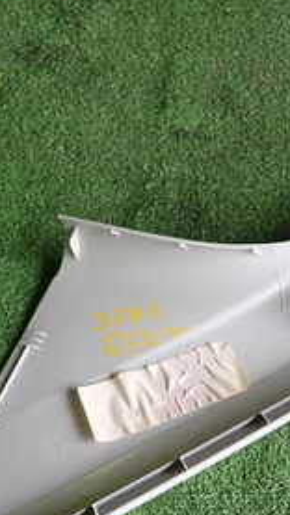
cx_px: 314
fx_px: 806
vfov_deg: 34.8
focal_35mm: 59
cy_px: 374
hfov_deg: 19.6
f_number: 2
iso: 160
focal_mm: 4.5
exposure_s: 1/60
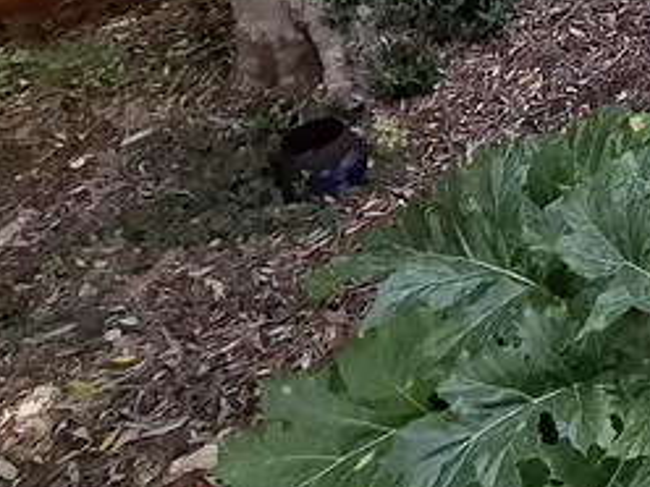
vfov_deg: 25.1
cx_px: 989
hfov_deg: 26.8
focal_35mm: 49
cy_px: -170
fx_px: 920
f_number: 2.2
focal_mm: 1.74
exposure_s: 1/457
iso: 40
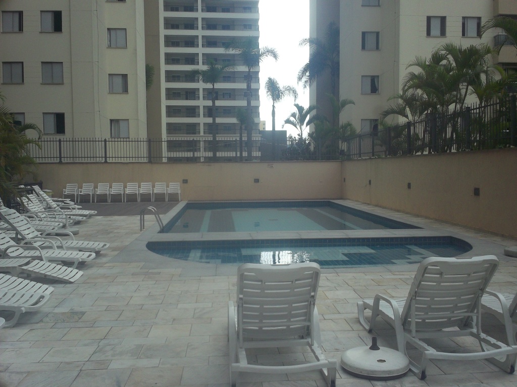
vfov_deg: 37.7
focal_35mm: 38
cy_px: 194
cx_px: 258
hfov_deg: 49.0
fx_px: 568
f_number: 4.5
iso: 80
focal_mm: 6.3
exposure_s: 1/320
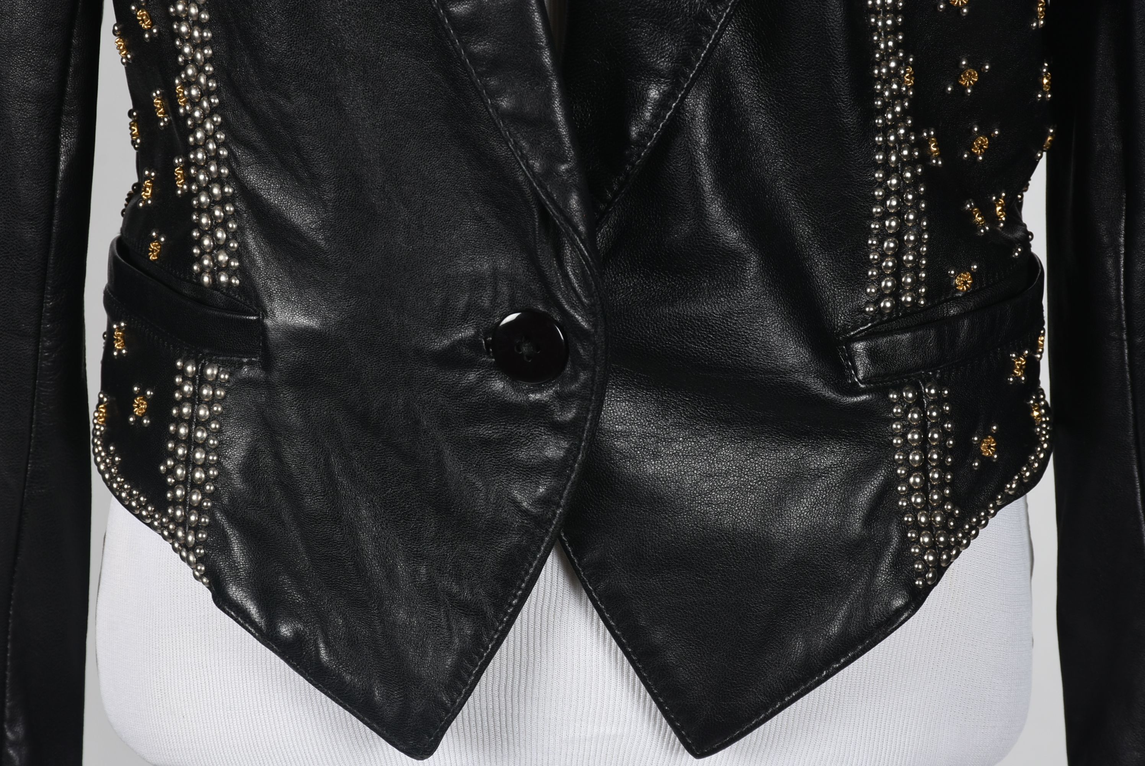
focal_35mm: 150
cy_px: 383
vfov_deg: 9.2
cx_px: 572
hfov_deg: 13.7
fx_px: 4774
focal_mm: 100
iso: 200
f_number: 13
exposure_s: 1/125
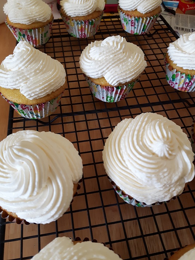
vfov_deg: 58.3
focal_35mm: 31
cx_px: 98
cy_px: 130
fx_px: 233
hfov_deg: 45.5
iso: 125
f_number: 1.9
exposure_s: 1/33
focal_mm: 3.7
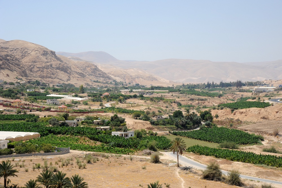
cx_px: 141
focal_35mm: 66
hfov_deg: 30.5
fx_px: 517
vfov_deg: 20.6
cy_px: 94
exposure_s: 1/640
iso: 400
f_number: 13
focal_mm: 66
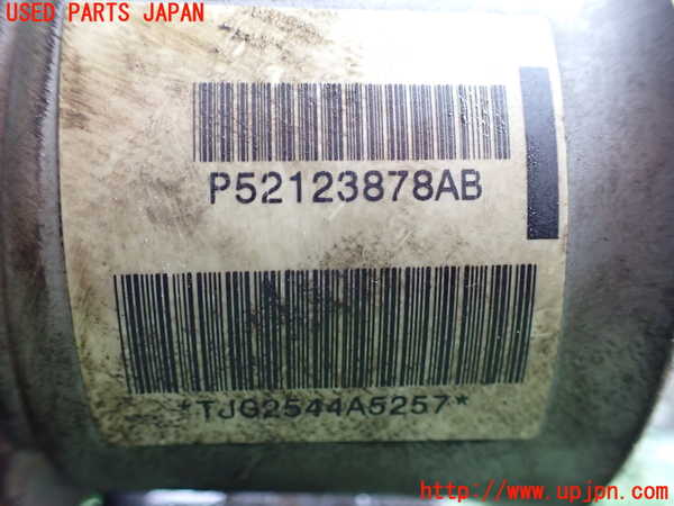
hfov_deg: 60.0
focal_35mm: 30
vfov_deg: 46.8
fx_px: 584
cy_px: 253
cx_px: 337
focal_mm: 5.4
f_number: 2.3
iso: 500
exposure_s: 1/125
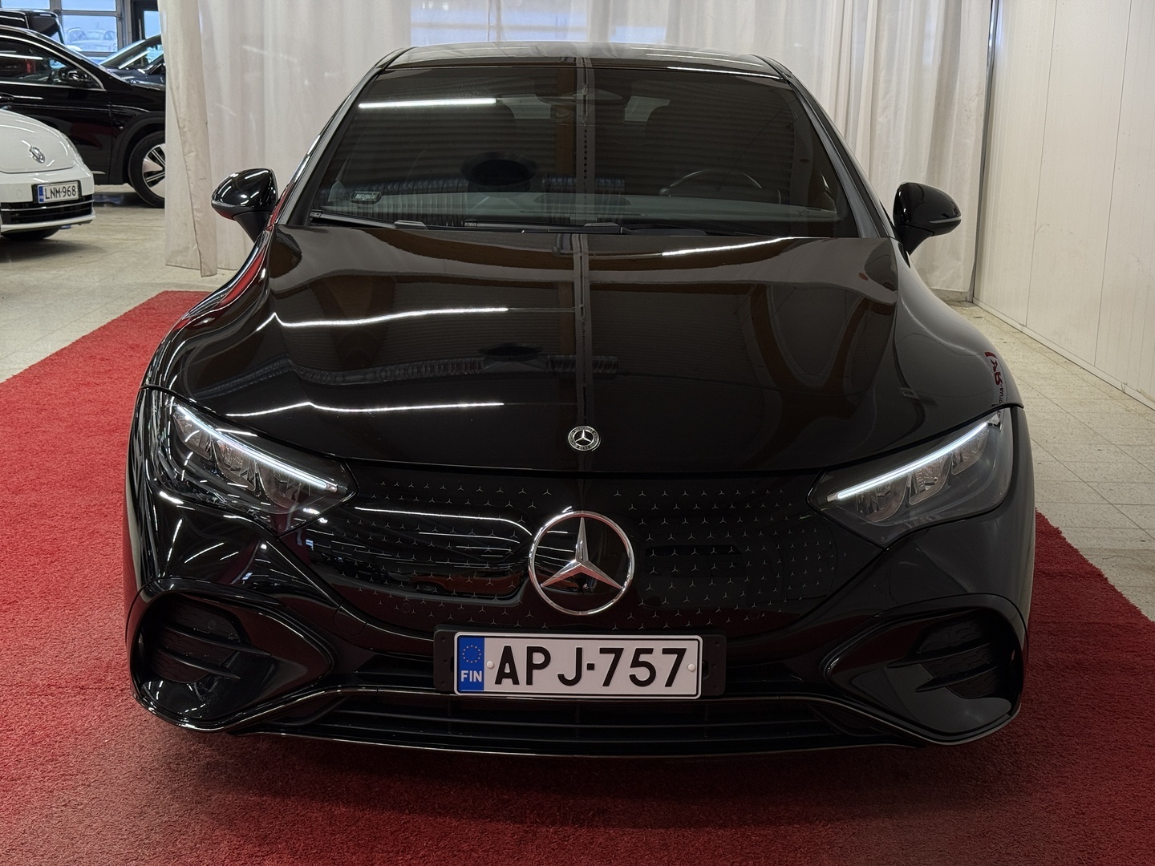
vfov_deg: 30.3
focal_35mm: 48
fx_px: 1602
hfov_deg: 39.7
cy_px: 433
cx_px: 578
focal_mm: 6.76
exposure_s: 1/102
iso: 50
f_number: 1.78
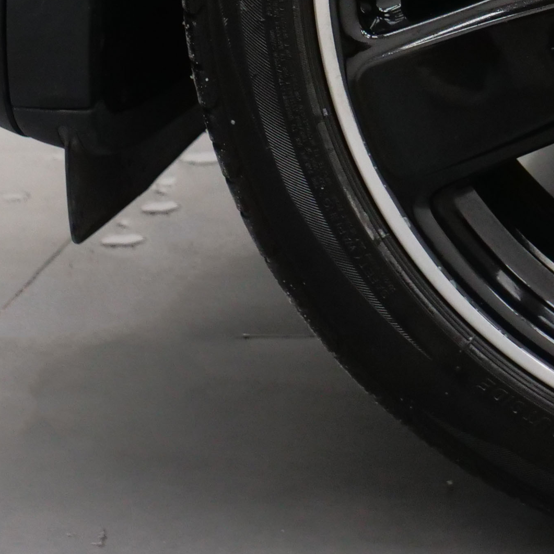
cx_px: 812
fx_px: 2825
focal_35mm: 156
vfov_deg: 11.0
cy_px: -140
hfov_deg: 10.8
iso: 1600
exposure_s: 1/320
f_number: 4
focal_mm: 23
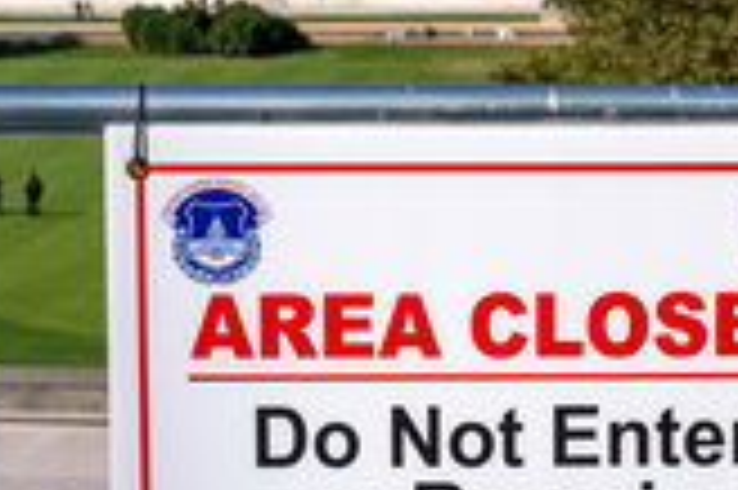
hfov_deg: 13.0
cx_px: 688
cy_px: 79
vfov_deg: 8.8
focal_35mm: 156
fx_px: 3195
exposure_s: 1/1000
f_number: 10
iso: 320
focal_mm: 50
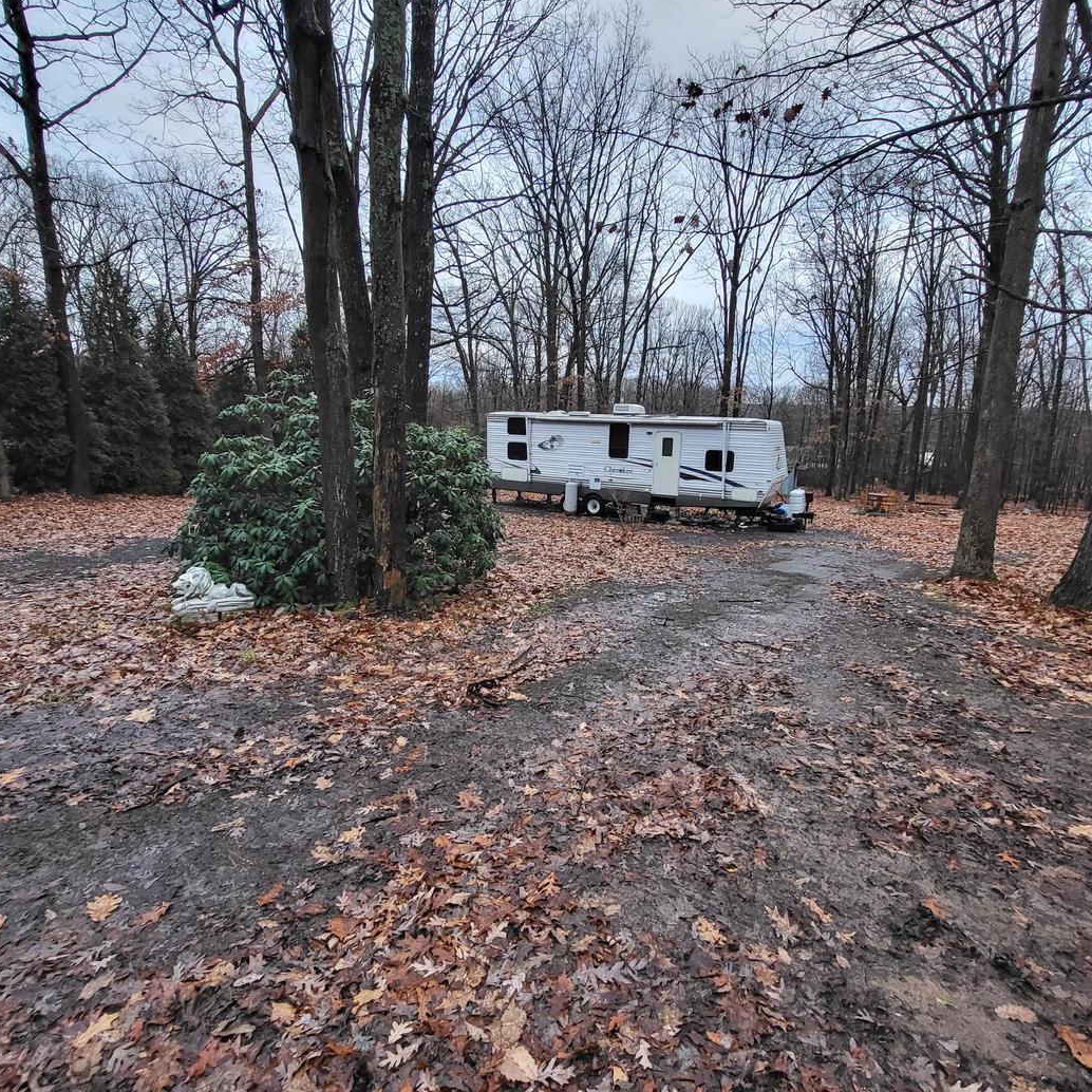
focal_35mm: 16
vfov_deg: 87.4
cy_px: 530
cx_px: 551
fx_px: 571
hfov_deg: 87.4
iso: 125
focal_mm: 1.74
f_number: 2.2
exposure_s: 1/60
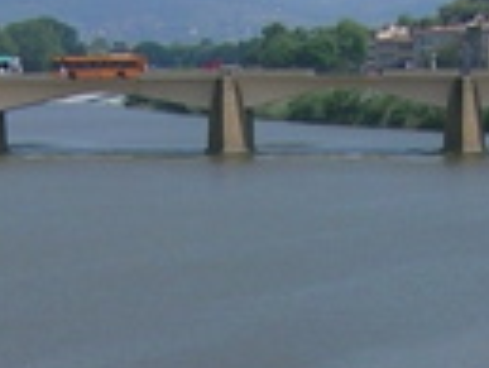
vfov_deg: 8.0
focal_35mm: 179
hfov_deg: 11.0
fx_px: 2531
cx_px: 284
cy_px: 660
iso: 50
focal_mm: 5.5
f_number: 4.8
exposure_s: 1/581
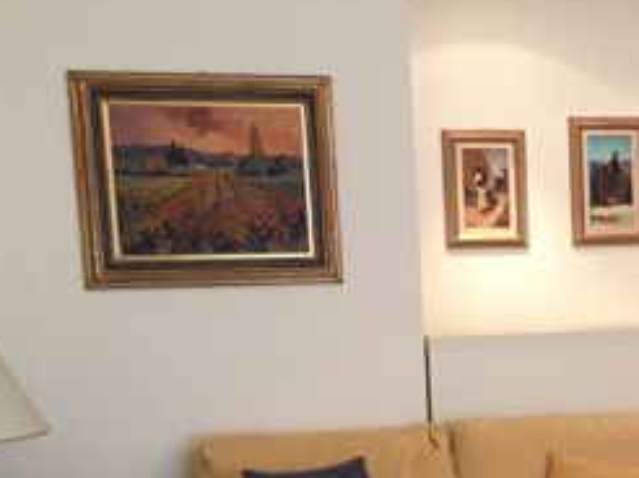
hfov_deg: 21.8
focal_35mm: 83
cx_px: 775
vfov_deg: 17.4
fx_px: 1531
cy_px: 460
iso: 250
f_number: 2.2
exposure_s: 1/33
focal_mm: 4.15
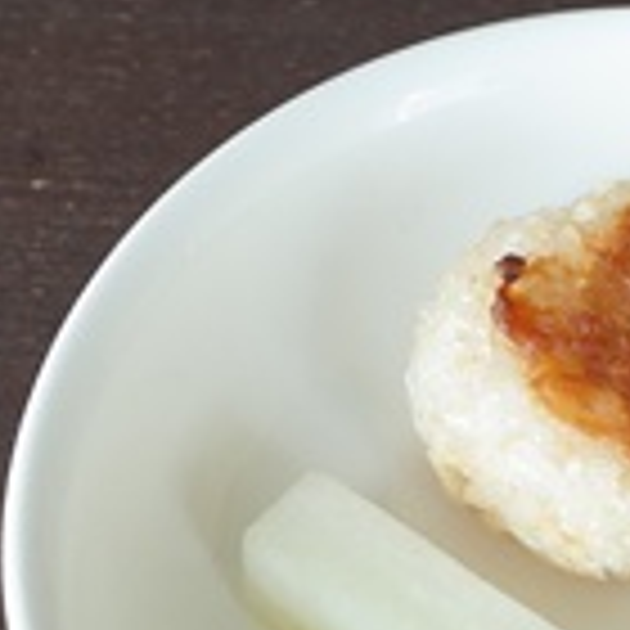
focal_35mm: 129
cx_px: 650
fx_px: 2656
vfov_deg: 13.4
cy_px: 585
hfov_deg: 13.3
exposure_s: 1/30
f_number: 5.6
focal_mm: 18.3
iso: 125
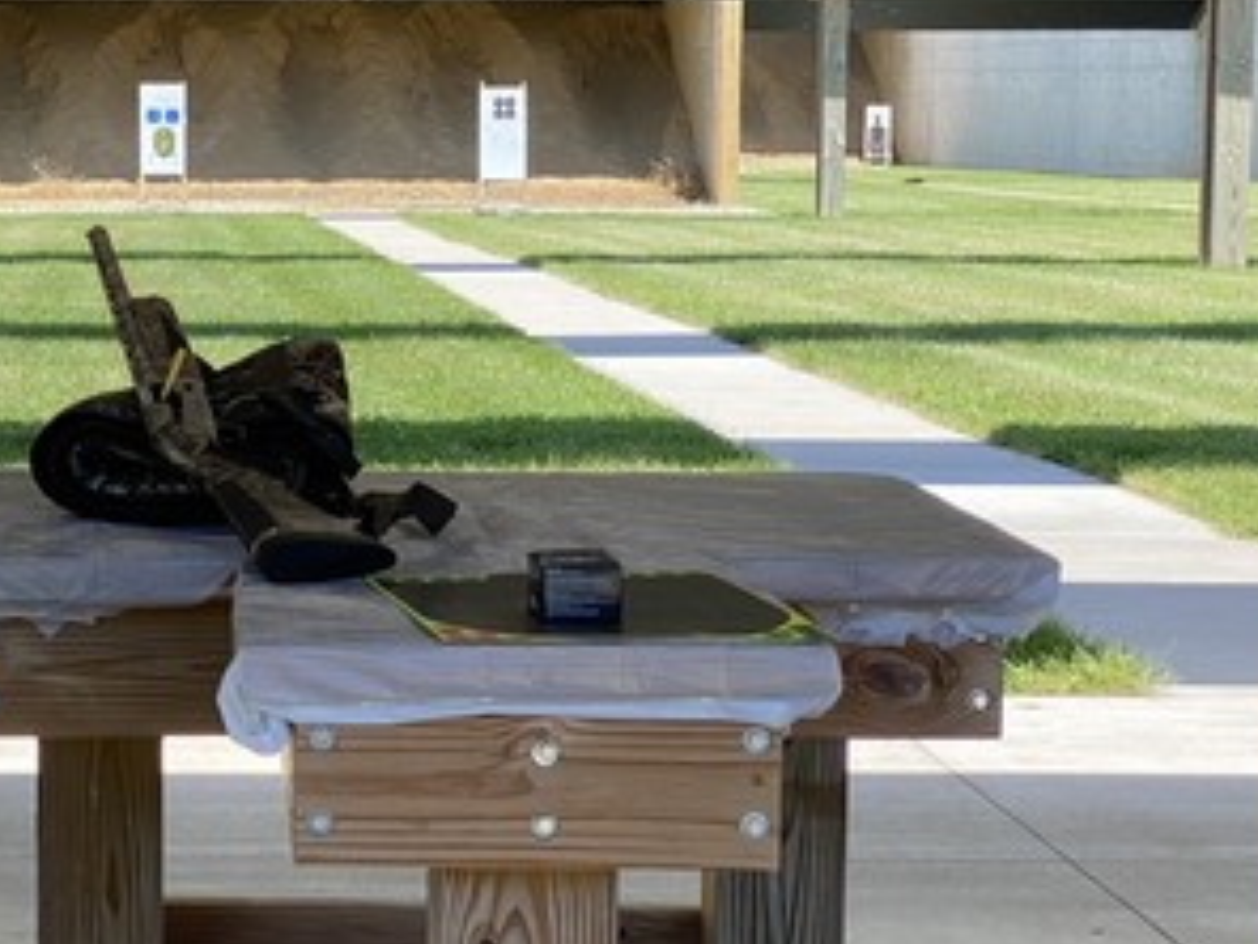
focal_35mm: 100
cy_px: 474
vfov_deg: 14.8
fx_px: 3634
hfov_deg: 19.3
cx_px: 144
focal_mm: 6
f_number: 2
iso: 20
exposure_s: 1/480
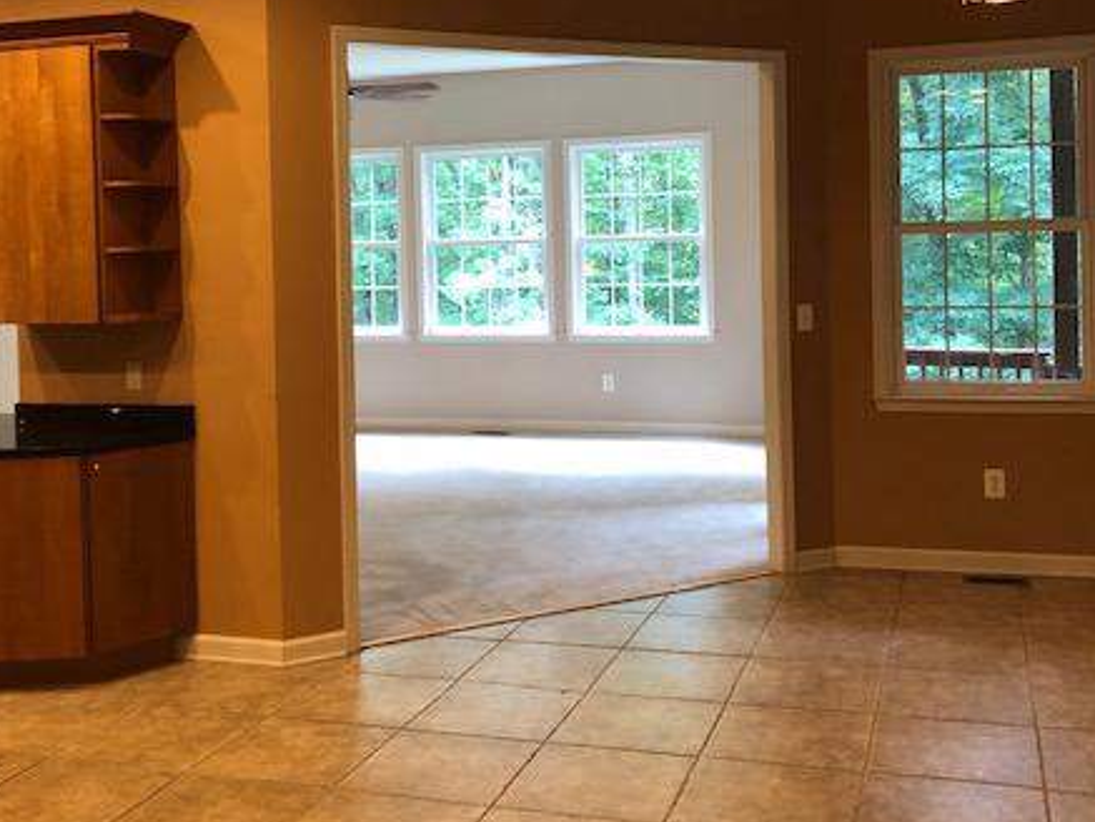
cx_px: 541
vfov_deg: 34.9
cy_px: 281
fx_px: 1297
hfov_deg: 45.8
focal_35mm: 41
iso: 40
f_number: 1.8
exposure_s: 1/17
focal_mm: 3.99
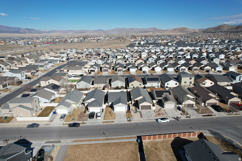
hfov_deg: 78.6
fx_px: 148
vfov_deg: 57.2
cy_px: 80
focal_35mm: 22
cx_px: 121
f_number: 2.8
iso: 130
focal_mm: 8.38
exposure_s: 1/3200
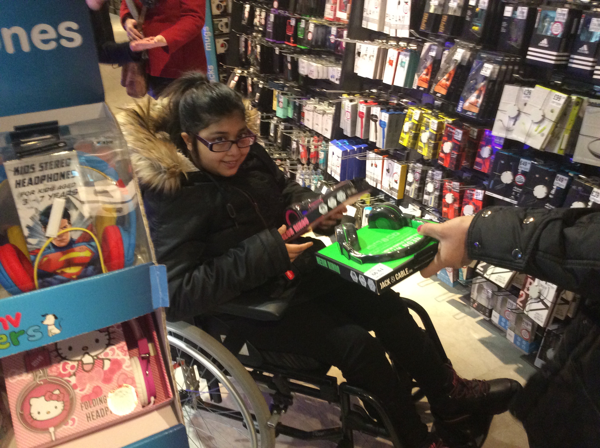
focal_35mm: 32
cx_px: 300
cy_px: 224
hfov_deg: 56.9
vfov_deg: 44.1
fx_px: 554
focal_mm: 3.3
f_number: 2.4
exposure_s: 1/20
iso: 250
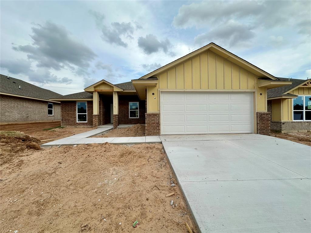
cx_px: 156
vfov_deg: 85.7
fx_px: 126
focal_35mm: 14
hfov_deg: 102.1
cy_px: 116
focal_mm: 2.22
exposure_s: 1/1383
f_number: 2.2
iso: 40
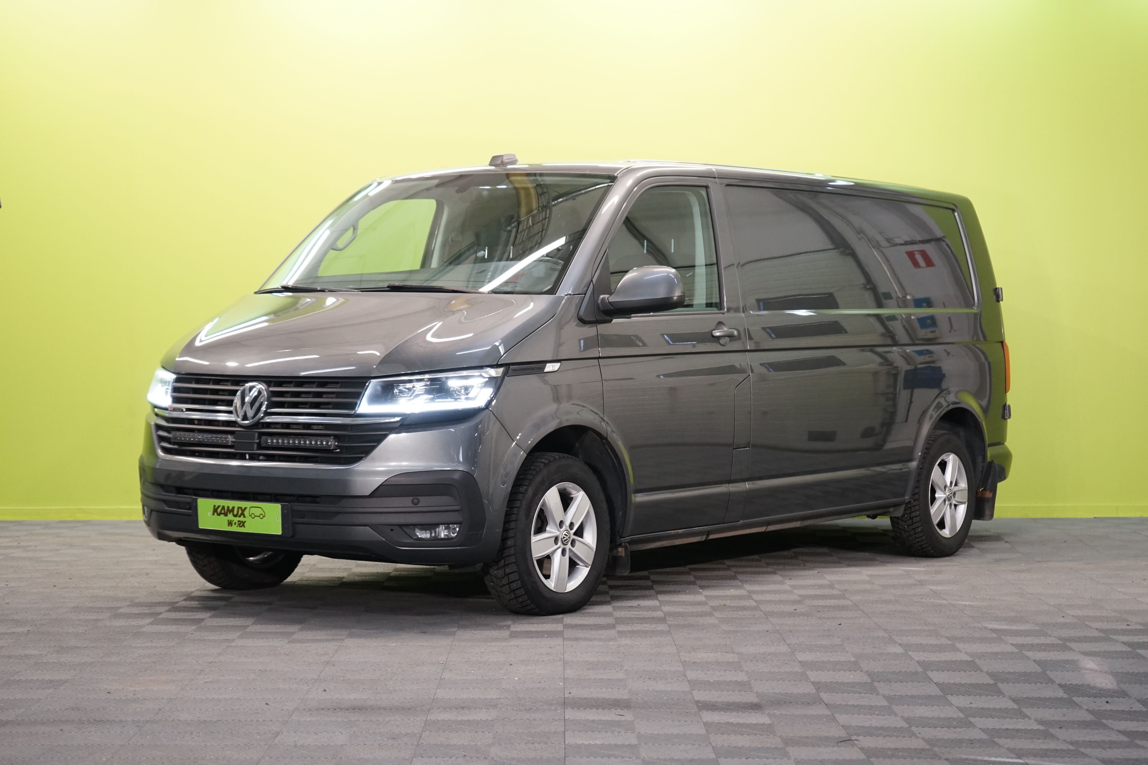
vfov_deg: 19.5
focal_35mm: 70
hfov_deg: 28.8
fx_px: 2232
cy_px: 382
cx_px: 574
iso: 2000
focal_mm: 70
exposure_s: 1/100
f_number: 5.6
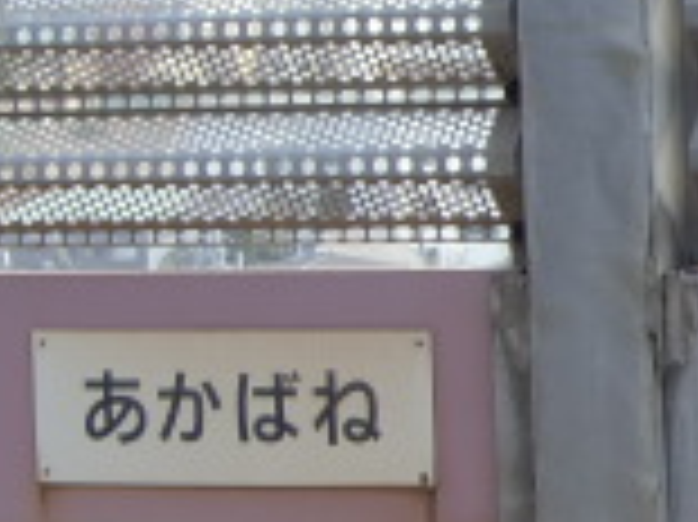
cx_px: 1346
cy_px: 364
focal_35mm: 190
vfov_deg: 7.8
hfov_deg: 9.8
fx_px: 3828
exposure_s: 1/200
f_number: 3.3
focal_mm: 8.2
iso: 64
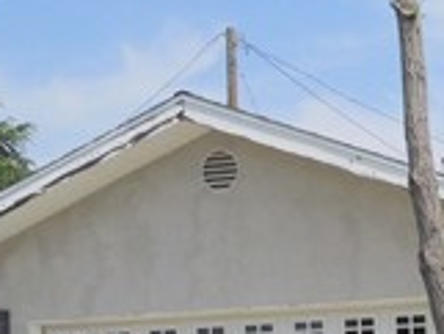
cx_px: 758
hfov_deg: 15.6
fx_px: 1425
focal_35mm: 111
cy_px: 414
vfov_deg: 13.0
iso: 80
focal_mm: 5
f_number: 5.4
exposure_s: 1/400
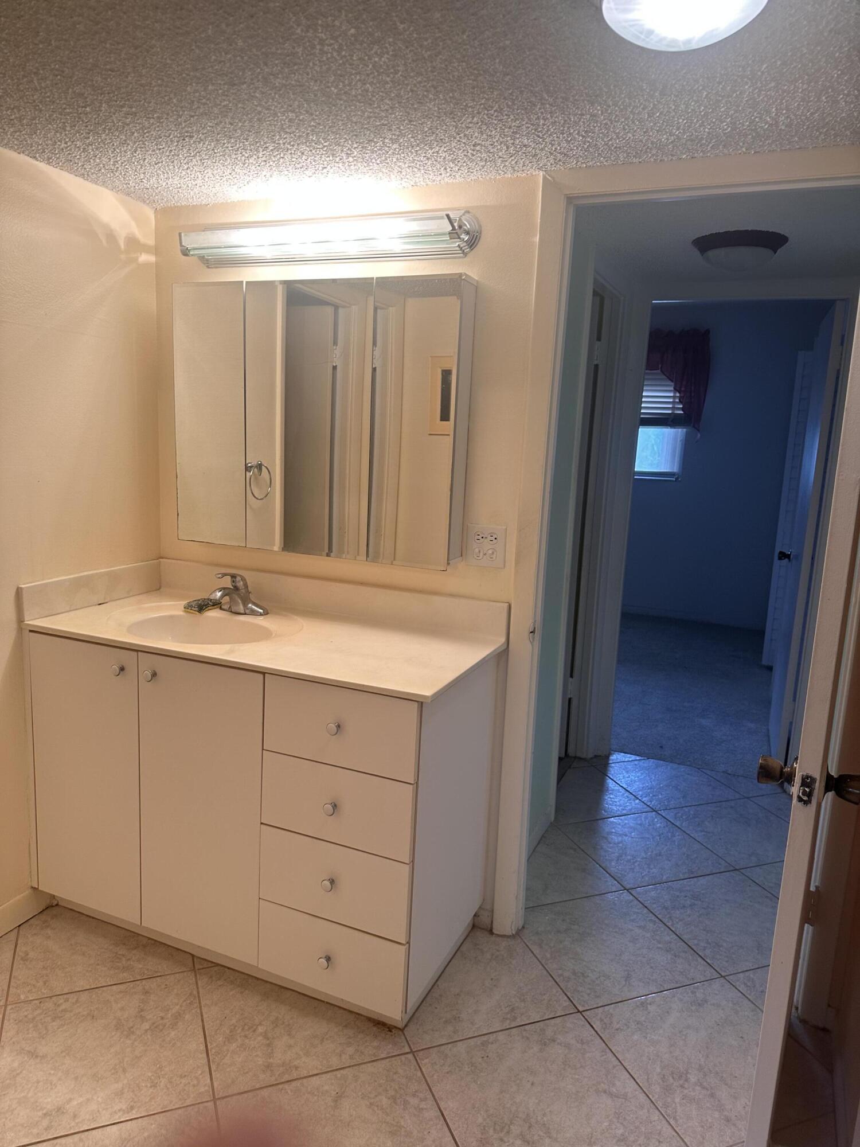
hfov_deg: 56.8
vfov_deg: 71.6
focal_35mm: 24
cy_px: 574
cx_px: 430
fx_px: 795
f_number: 1.78
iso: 125
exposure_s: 1/60
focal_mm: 6.86
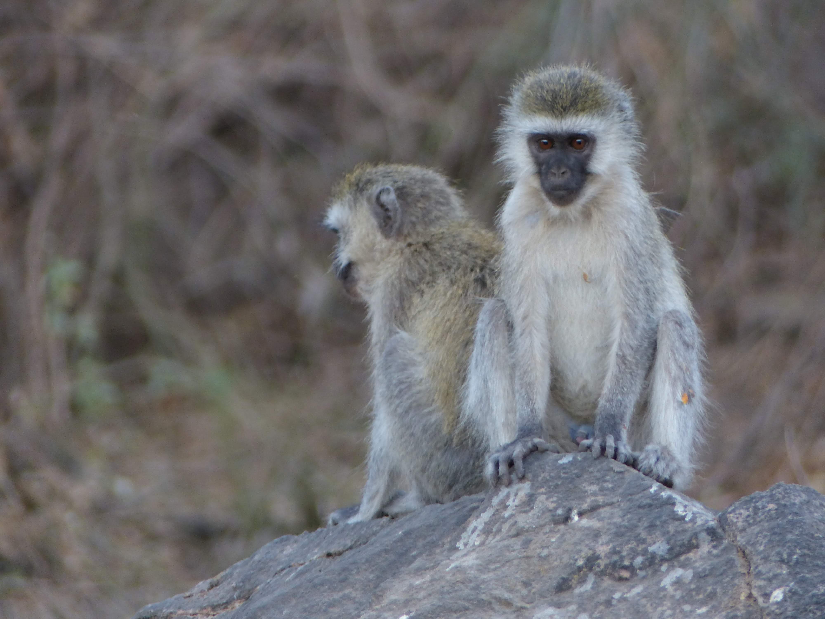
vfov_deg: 2.5
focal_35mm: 600
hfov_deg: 3.3
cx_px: 412
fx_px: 14300
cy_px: 310
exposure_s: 1/125
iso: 200
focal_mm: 107.9
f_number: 2.8
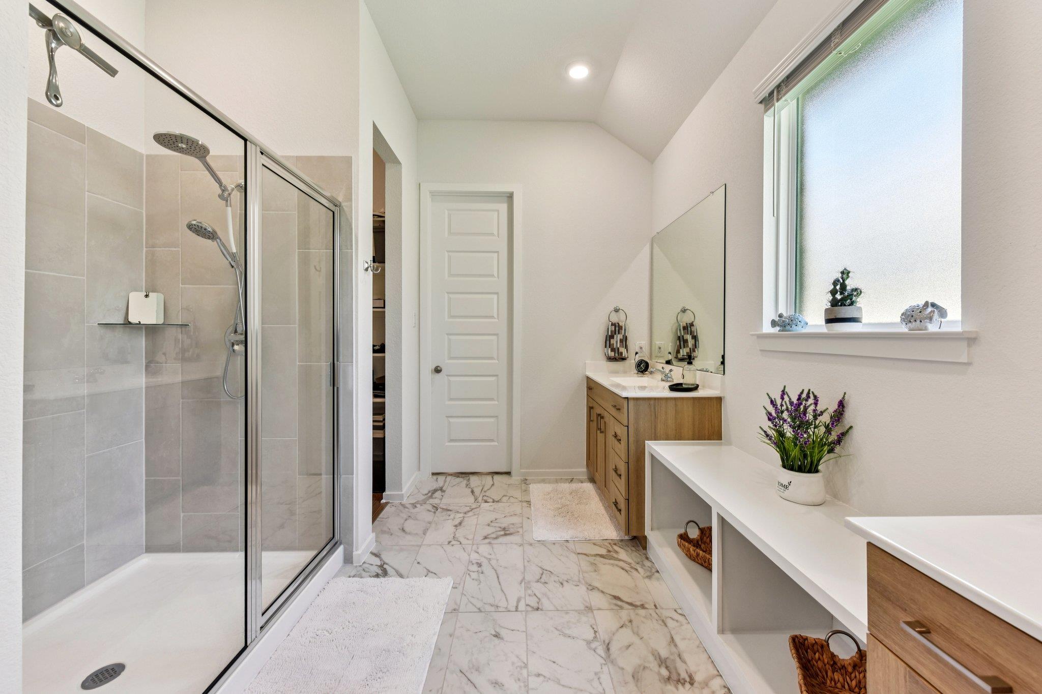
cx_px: 521
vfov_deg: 81.2
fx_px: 405
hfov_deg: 104.3
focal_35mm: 14
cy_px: 347
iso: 220
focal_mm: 14
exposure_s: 1/15
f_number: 8
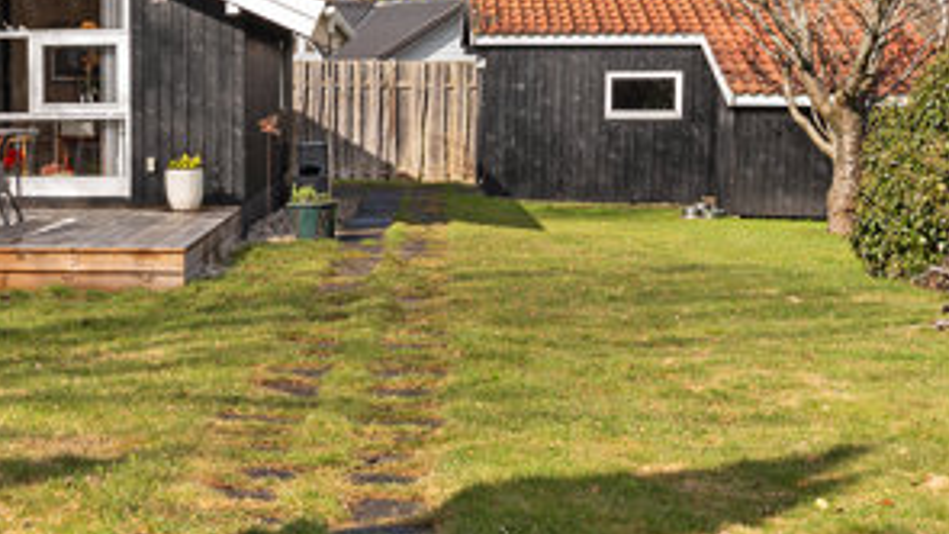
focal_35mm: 81
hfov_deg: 24.9
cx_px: -3
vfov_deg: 14.7
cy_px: 29
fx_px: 2038
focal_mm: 38
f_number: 8
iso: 200
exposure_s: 1/160
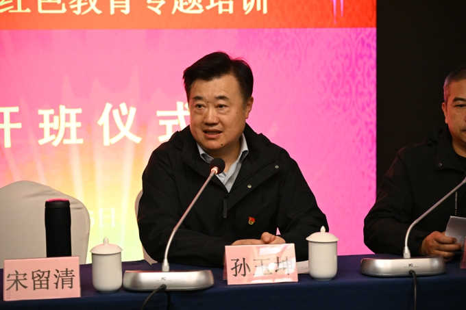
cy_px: 155
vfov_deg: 18.4
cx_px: 233
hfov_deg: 27.4
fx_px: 958
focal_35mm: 74
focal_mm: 74
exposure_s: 1/250
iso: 9000
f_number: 4
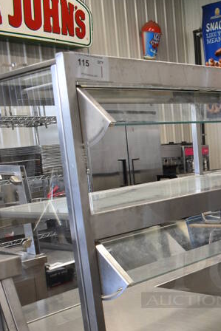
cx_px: 224
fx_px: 506
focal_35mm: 55
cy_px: 269
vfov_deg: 35.0
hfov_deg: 23.5
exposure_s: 1/125
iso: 900
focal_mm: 18
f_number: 3.5
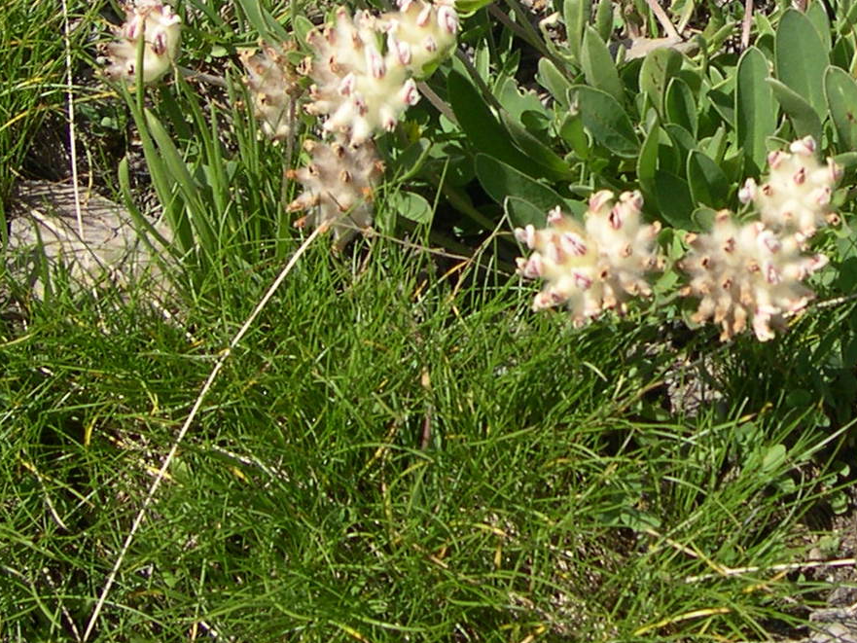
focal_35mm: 69
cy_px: 101
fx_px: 1708
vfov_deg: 21.0
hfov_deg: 27.6
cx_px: 696
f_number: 7.6
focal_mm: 8
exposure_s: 1/168
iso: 100
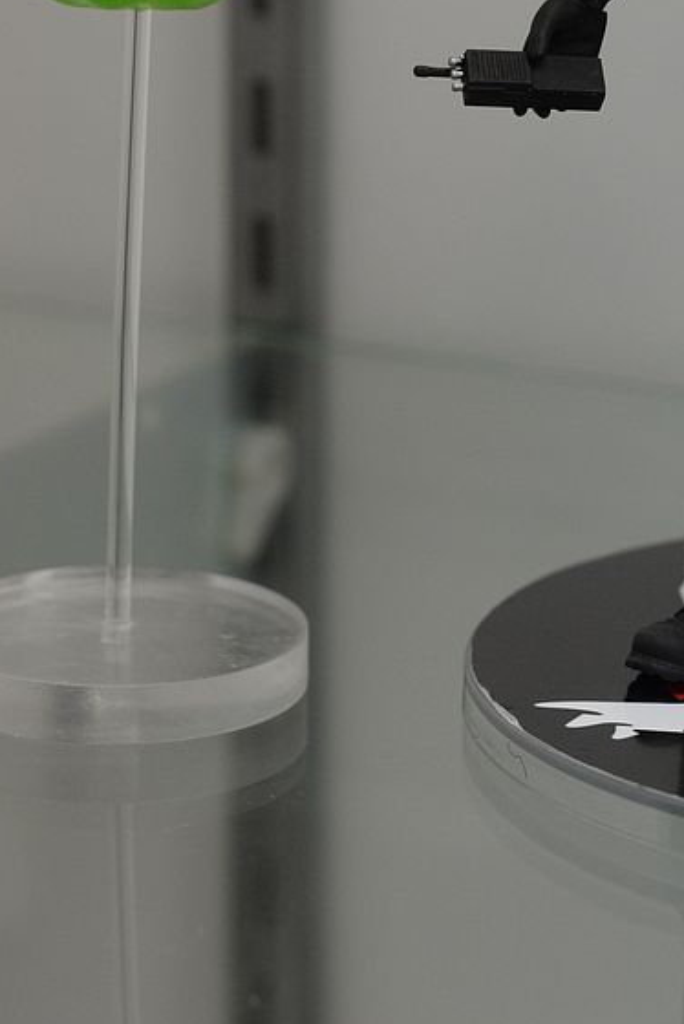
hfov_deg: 12.8
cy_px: 93
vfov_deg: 18.8
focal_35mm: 107
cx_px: 130
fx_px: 3045
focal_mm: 50
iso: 1600
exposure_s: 1/250
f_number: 5.6
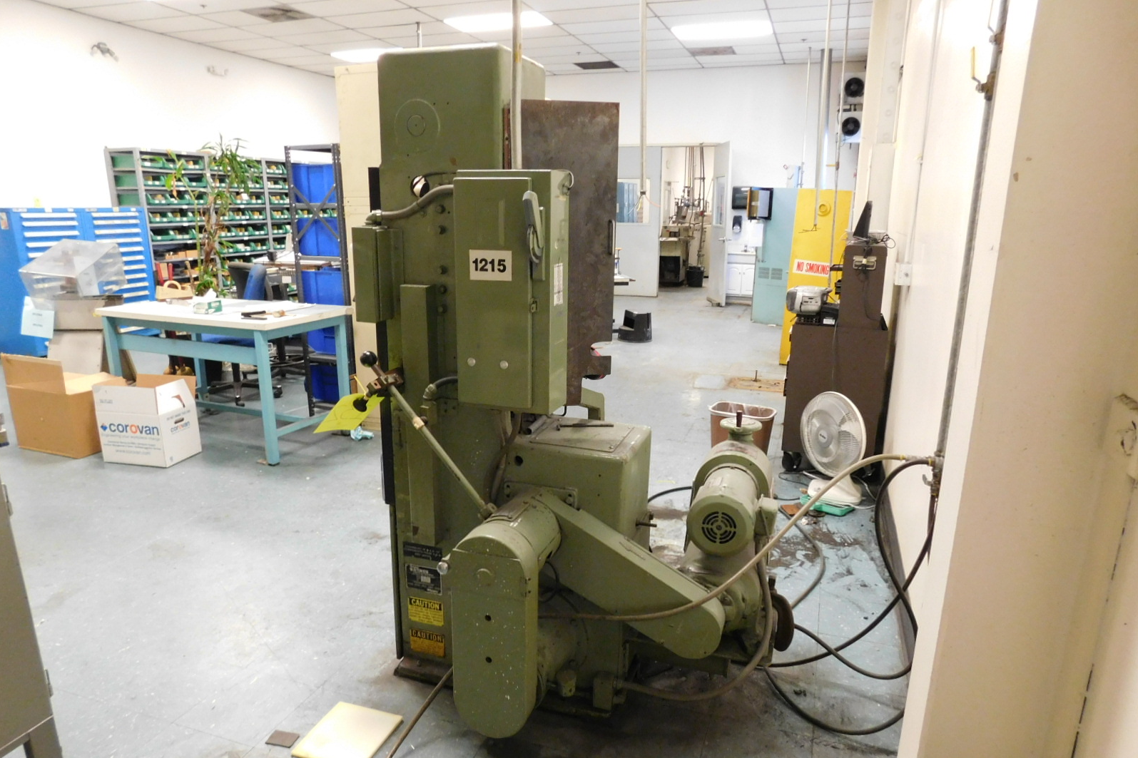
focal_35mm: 24
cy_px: 416
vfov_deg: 53.0
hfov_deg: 73.7
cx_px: 568
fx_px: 759
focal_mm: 4
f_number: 3
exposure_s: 1/20
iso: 400
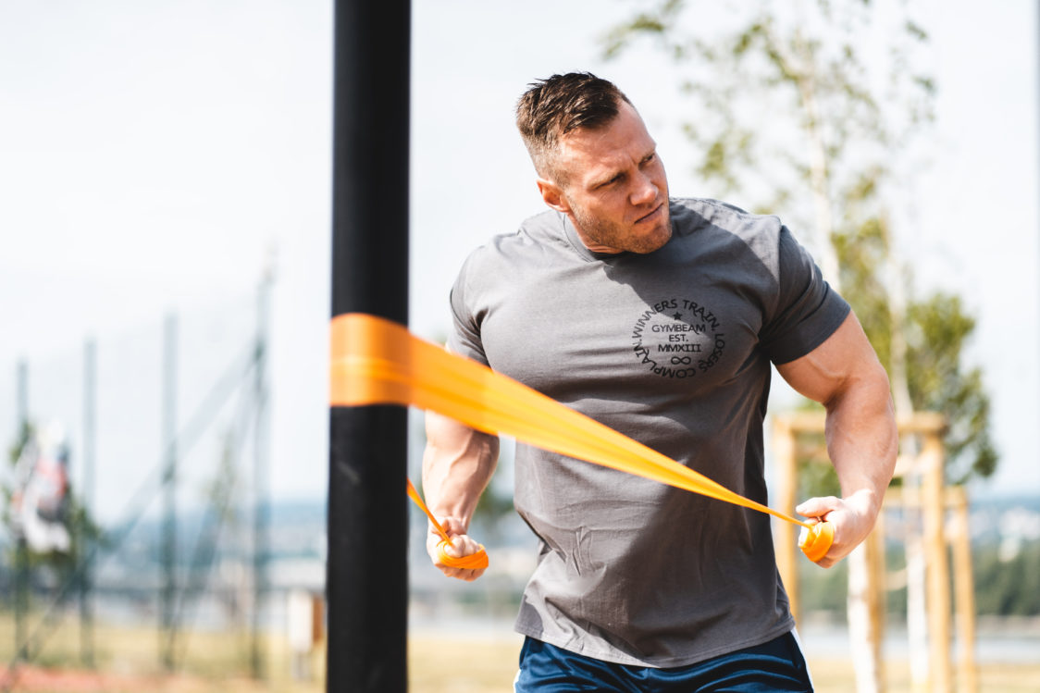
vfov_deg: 16.1
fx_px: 2455
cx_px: 520
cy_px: 346
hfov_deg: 23.9
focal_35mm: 85
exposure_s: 1/8000
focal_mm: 85
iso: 100
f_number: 1.8
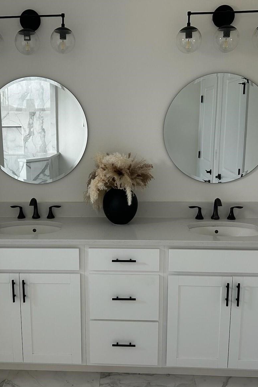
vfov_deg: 51.9
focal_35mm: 37
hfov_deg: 35.8
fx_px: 397
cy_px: 197
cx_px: 104
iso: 125
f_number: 1.5
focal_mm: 5.7
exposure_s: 1/110
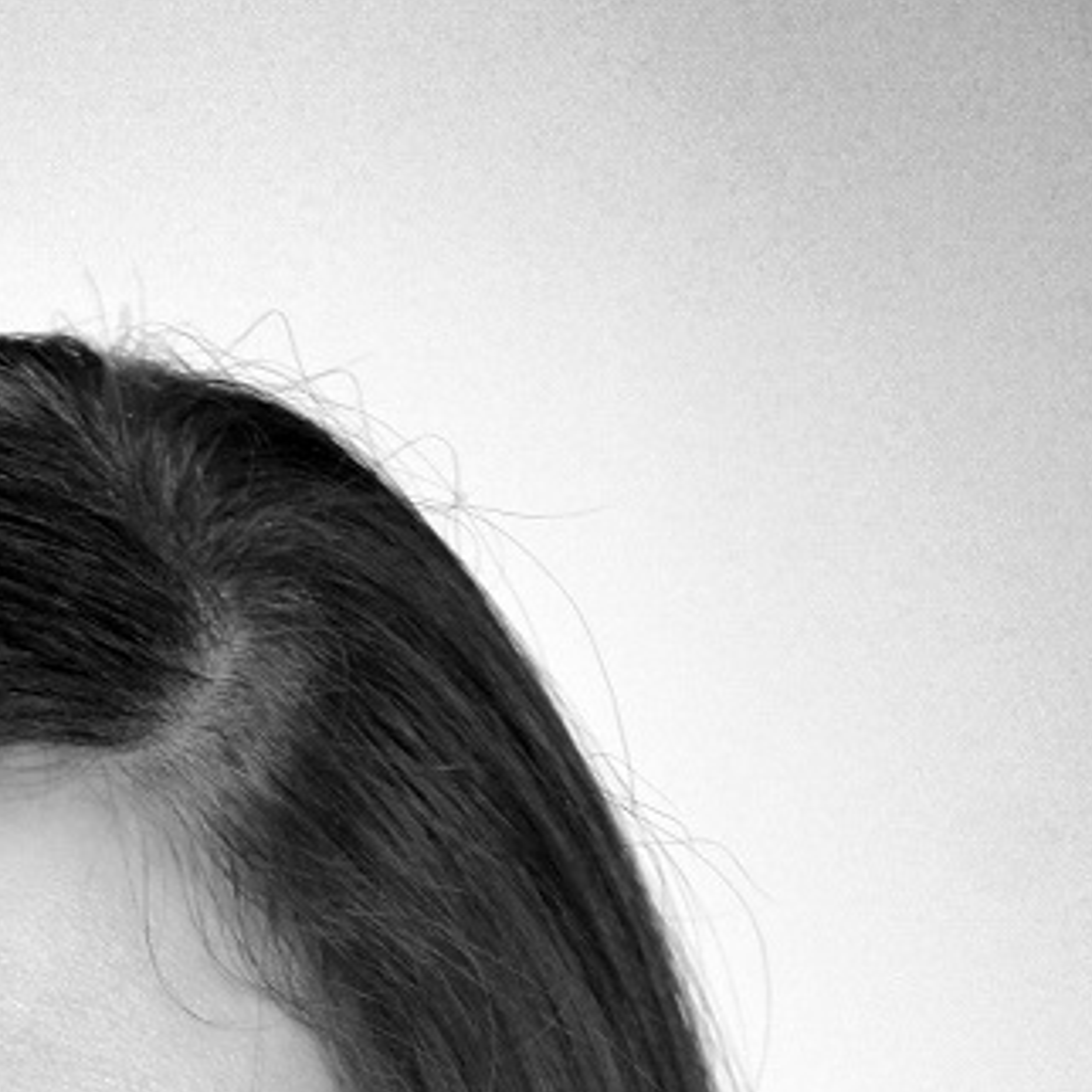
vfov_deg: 4.6
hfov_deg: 4.6
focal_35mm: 380
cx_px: -170
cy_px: 1977
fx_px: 13562
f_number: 5.6
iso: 800
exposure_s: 1/125
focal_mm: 80
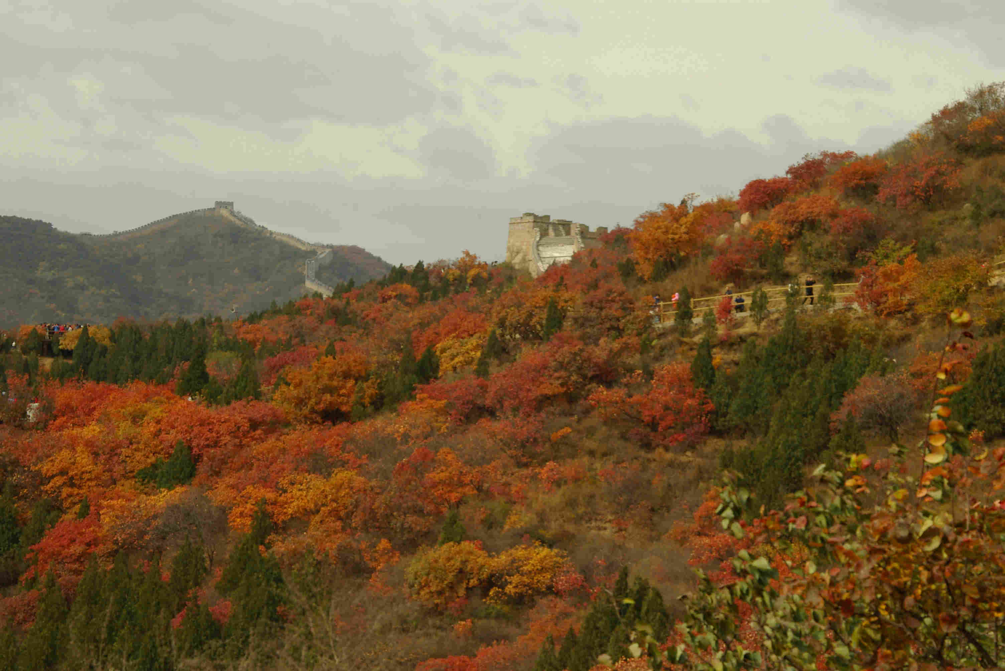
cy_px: 336
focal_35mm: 102
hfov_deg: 20.0
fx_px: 2848
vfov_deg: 13.4
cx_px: 502
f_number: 16
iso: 200
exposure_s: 1/125
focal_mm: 68
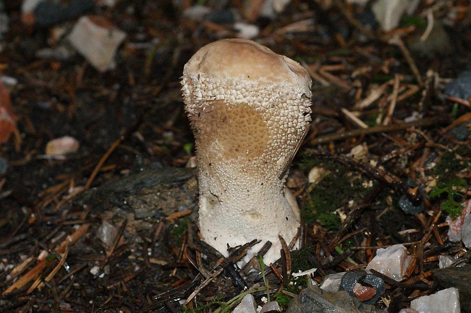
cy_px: 156
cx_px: 236
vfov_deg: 18.2
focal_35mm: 75
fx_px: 981
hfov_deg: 27.0
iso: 400
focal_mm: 50
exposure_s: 1/80
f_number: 5.6
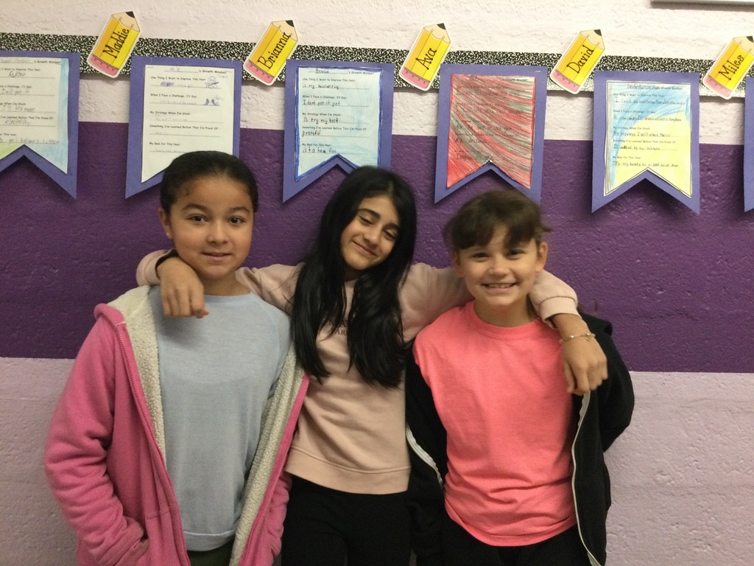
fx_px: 675
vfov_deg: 45.4
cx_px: 377
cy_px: 283
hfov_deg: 58.4
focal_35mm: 31
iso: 200
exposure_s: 1/17
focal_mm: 3.3
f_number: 2.4
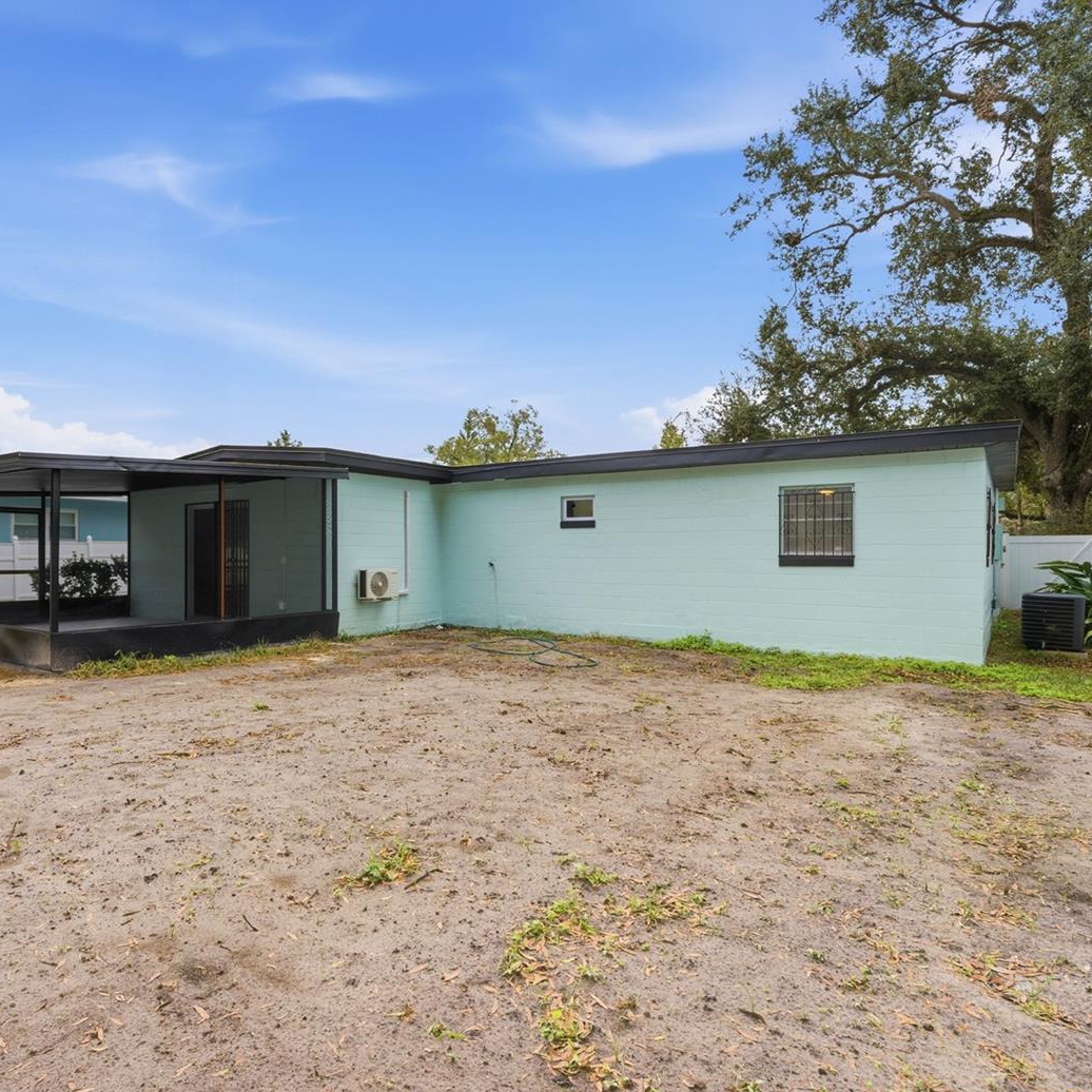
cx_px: 460
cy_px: 546
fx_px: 749
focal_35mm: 21
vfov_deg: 72.1
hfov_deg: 71.7
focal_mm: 16
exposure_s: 1/400
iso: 125
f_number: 11
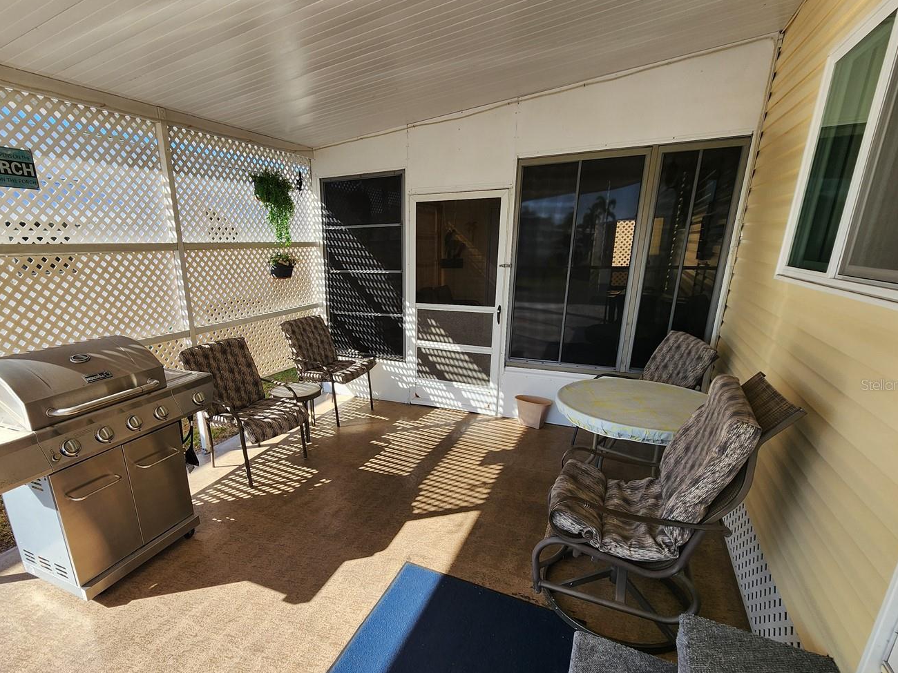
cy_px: 384
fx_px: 415
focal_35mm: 16
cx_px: 374
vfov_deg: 77.7
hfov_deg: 93.6
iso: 50
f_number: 2.2
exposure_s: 1/626
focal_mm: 2.2
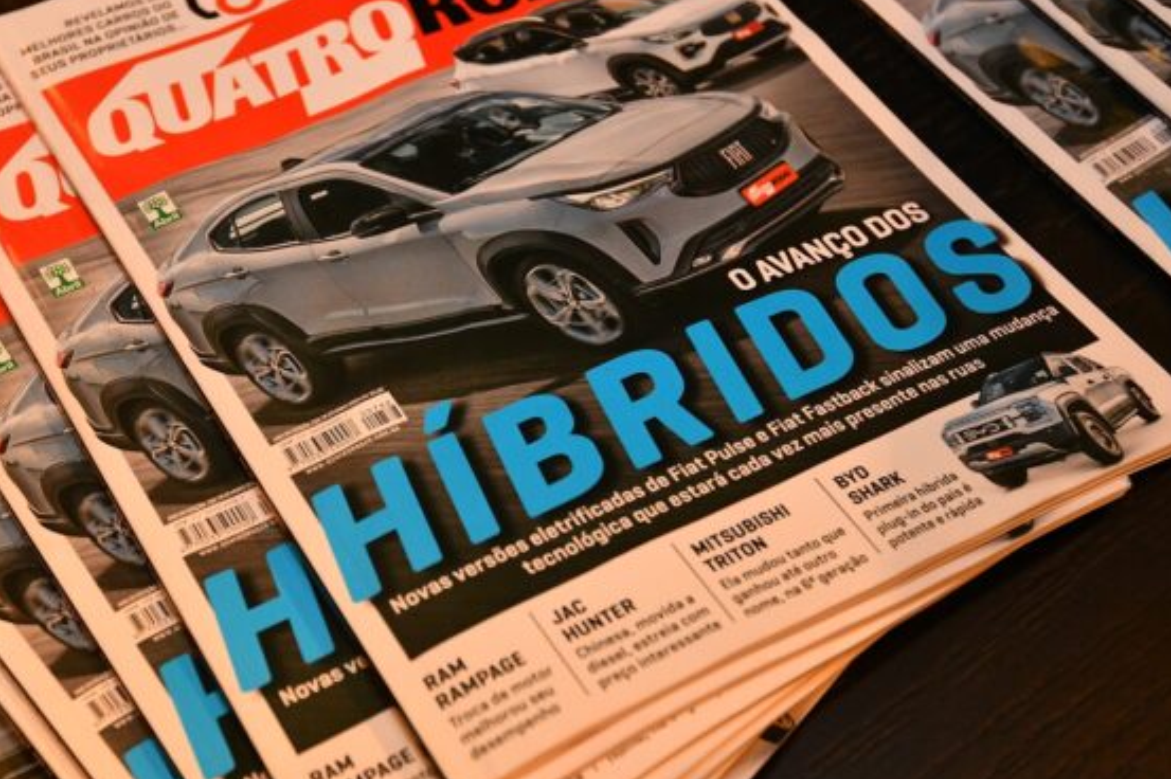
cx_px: 383
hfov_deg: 34.7
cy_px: 336
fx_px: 1853
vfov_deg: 23.7
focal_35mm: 57
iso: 1600
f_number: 4.5
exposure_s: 1/80
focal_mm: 35
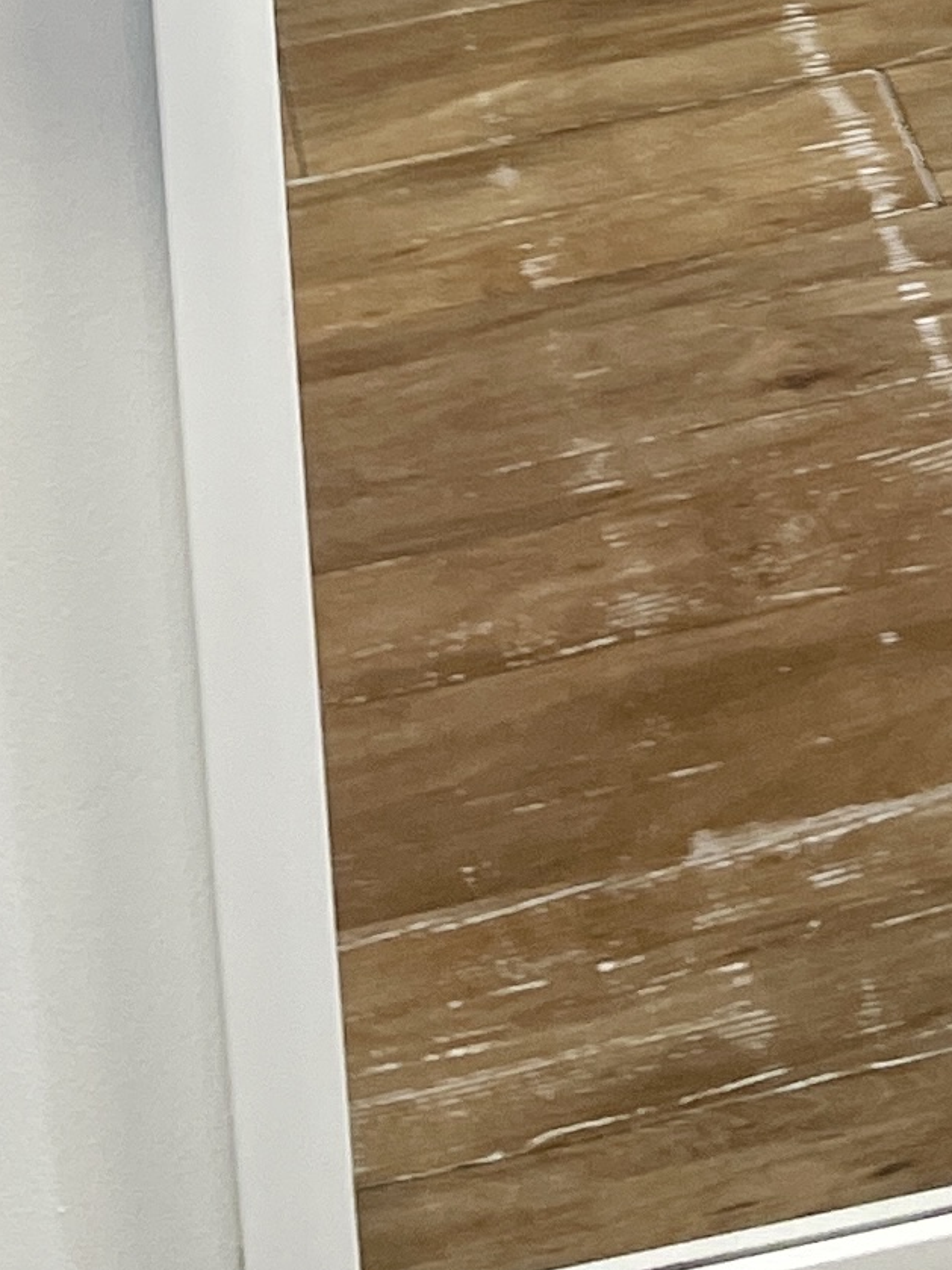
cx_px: 1093
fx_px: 4585
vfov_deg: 13.0
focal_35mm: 125
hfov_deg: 11.6
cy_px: -1517
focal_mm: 4.2
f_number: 1.6
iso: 125
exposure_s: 1/100
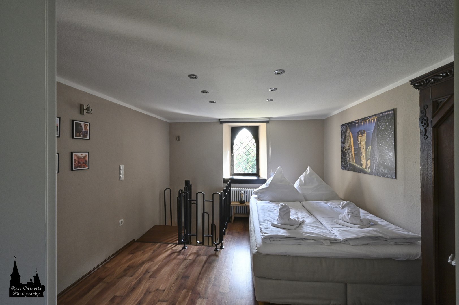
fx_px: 178
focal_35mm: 14
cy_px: 152
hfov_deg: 104.3
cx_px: 230
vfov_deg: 81.1
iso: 1400
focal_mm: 14
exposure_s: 1/15
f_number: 16
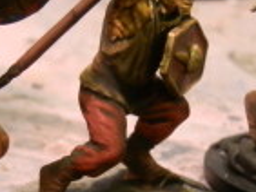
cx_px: 51
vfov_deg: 6.4
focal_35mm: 232
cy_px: 212
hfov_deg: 8.5
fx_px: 1717
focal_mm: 10.99
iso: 200
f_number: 3.7
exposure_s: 1/8
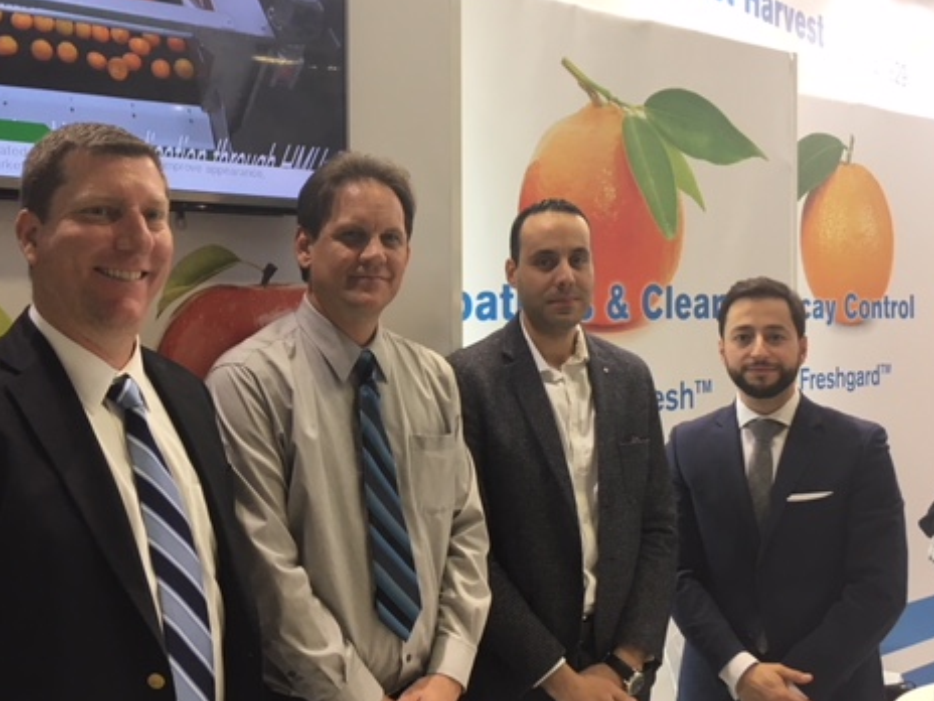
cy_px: 334
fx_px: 1079
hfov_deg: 46.6
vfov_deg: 36.0
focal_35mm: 40
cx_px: 397
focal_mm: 4.15
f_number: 2.2
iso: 40
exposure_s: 1/33
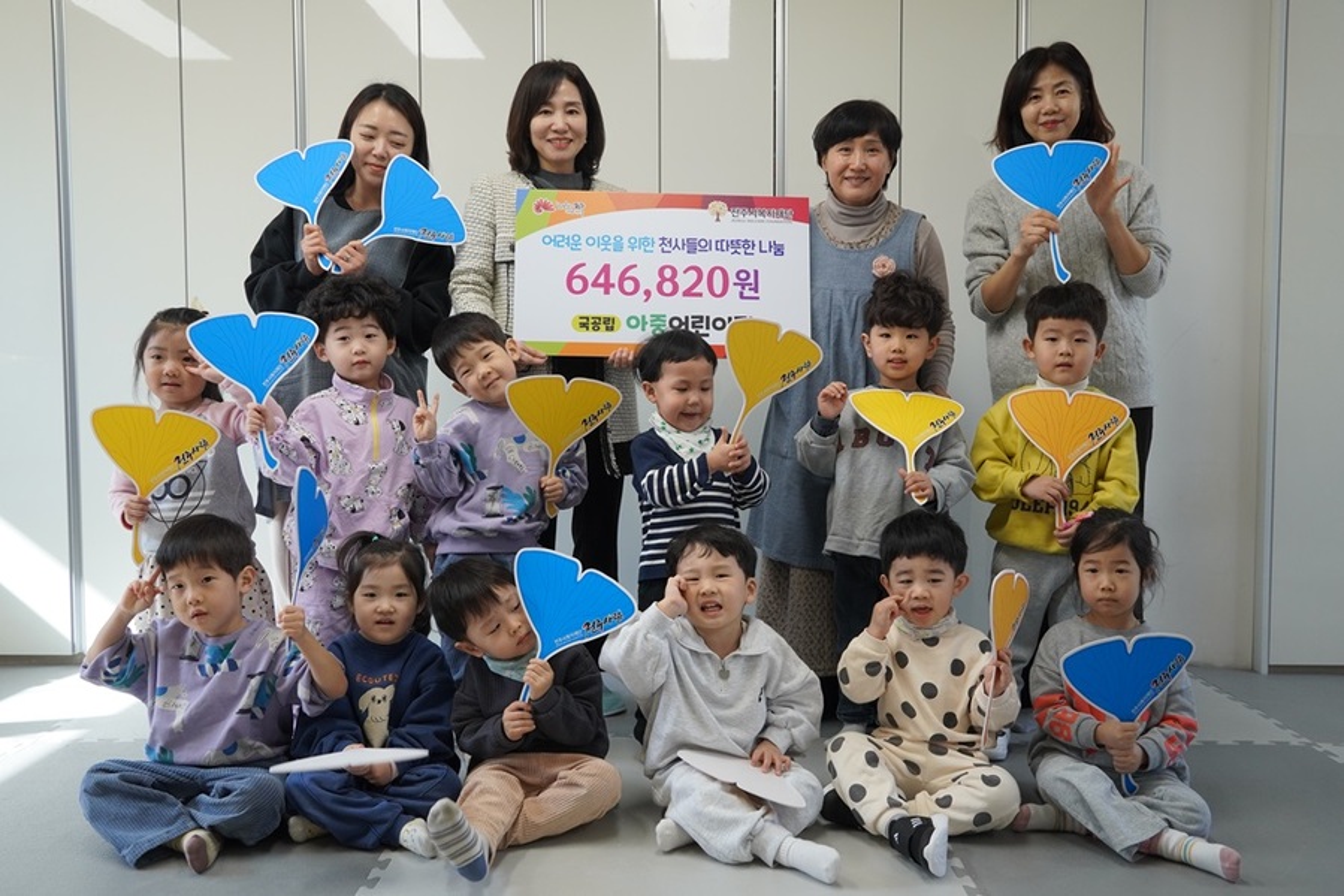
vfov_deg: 40.0
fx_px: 1232
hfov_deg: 57.2
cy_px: 448
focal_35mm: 33
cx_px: 672
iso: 500
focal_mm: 22
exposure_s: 1/160
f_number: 4
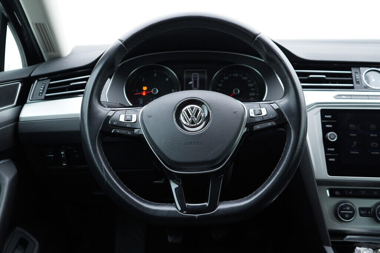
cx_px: 190
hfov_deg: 53.1
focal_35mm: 36
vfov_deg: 36.9
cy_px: 126
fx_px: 380
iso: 200
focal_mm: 24
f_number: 2.8
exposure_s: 1/40
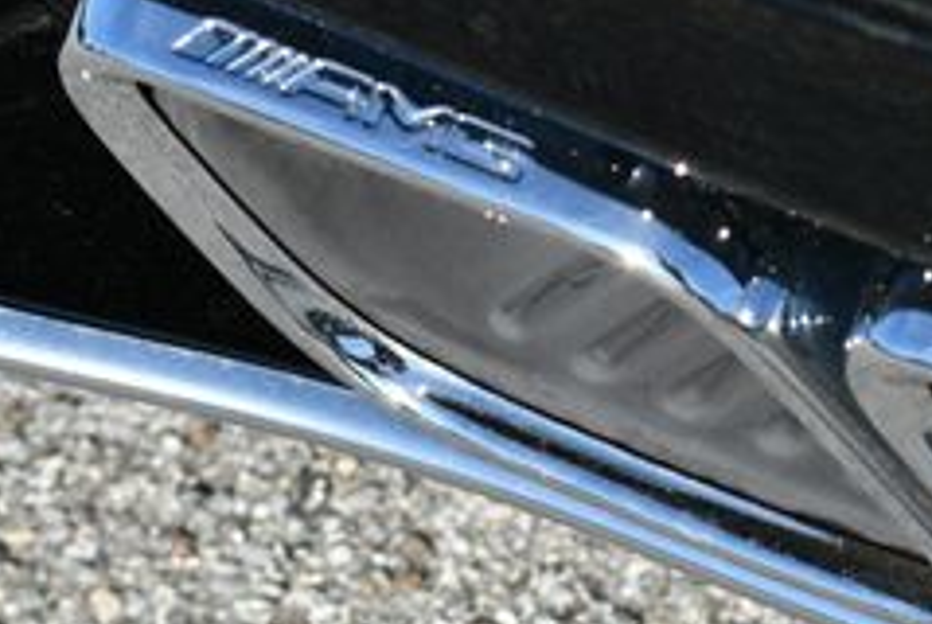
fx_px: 7621
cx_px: 1107
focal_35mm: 294
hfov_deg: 6.9
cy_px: 425
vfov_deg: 4.7
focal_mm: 55
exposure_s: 1/250
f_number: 8
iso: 100
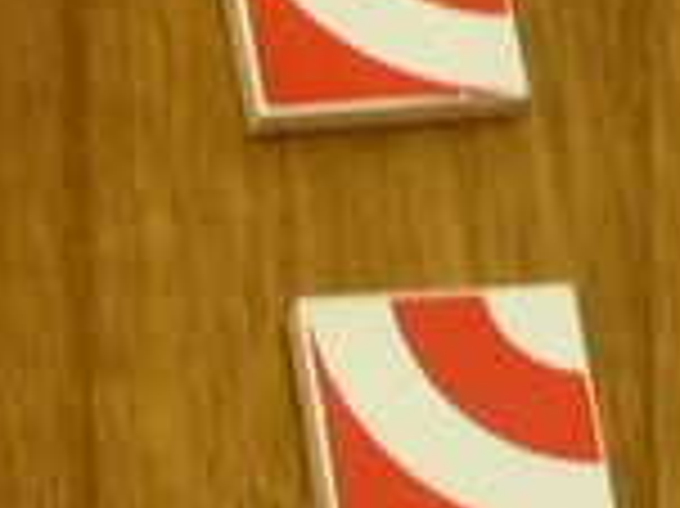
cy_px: 414
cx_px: -369
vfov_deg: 6.6
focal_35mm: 223
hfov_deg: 8.7
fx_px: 4377
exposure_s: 1/15
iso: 400
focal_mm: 5
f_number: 3.3
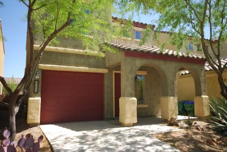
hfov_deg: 61.9
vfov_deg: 43.7
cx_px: 114
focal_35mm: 30
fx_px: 189
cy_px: 76
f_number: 5.6
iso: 100
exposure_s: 1/125
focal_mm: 20
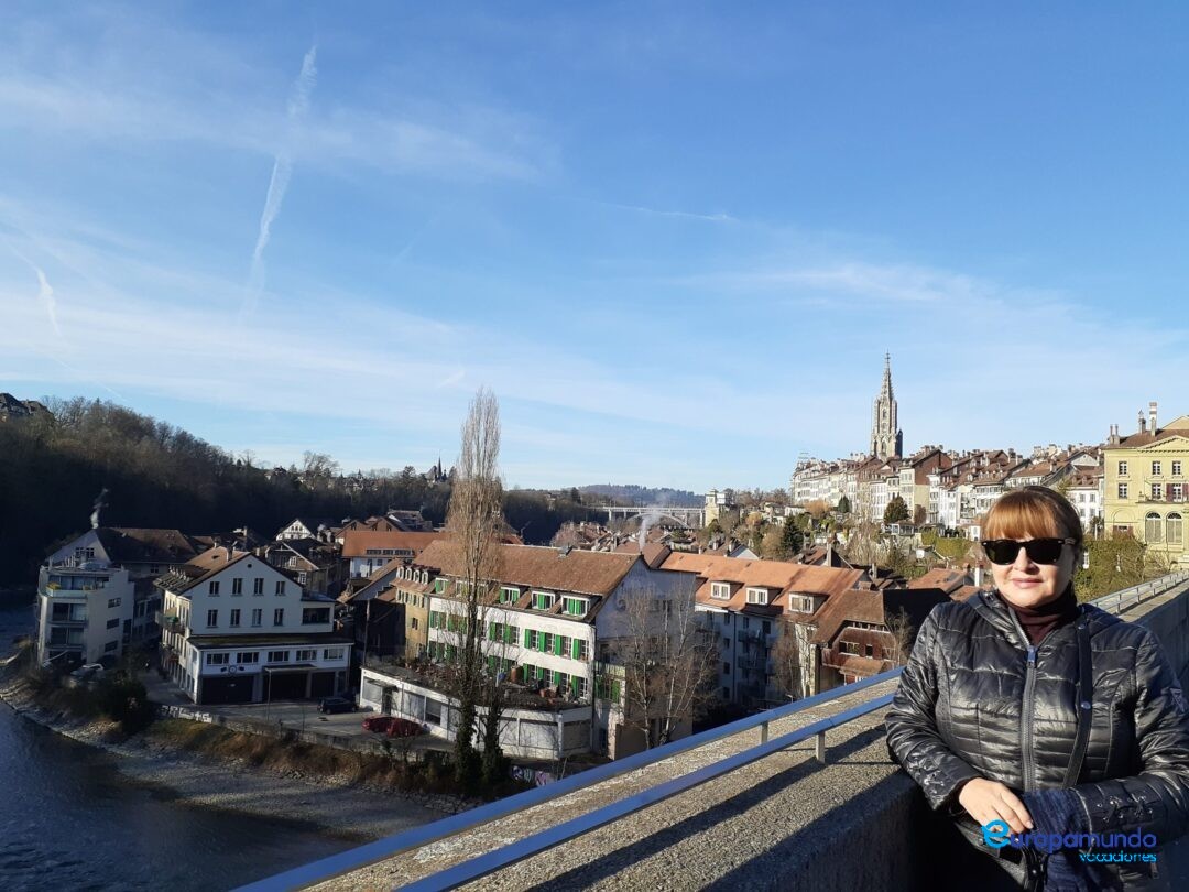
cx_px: 594
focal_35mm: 27
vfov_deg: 51.4
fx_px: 927
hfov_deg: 65.3
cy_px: 446
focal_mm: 3.6
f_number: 1.9
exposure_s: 1/1183
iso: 40
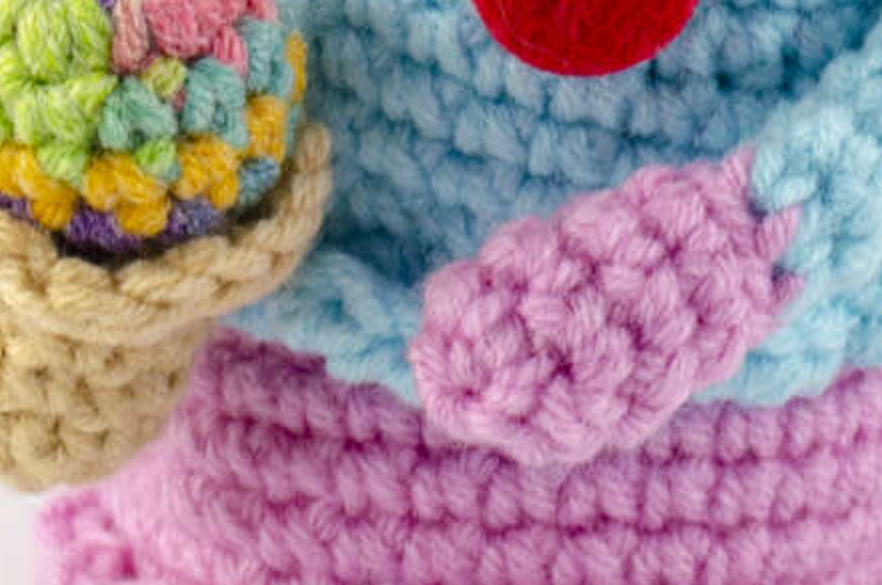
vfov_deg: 3.5
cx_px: 611
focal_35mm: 384
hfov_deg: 5.4
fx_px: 9394
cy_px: -503
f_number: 11
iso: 100
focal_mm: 44
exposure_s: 1/25
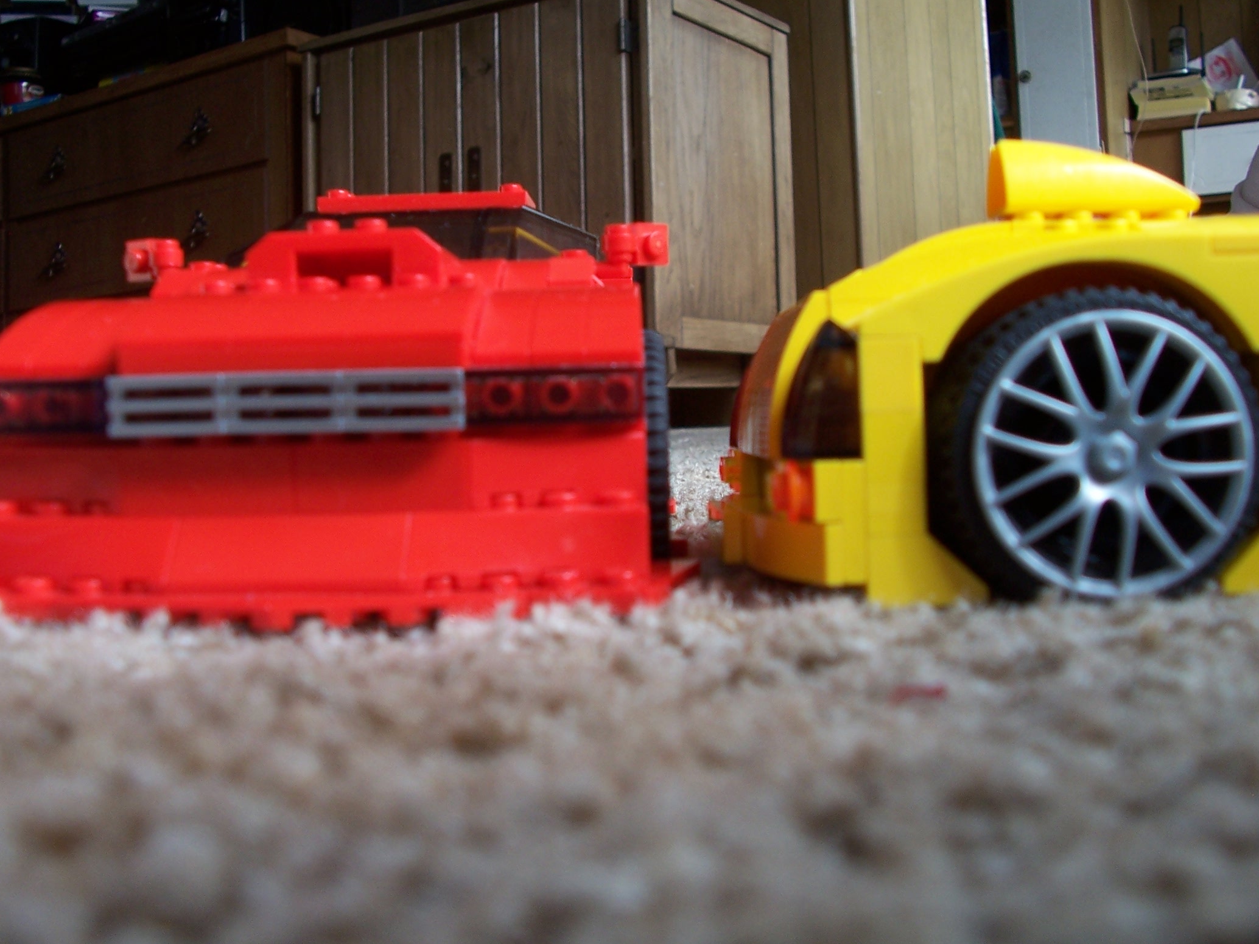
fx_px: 1418
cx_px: 623
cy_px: 425
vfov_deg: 36.8
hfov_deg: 47.9
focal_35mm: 39
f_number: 2.8
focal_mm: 6
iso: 80
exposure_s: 1/90
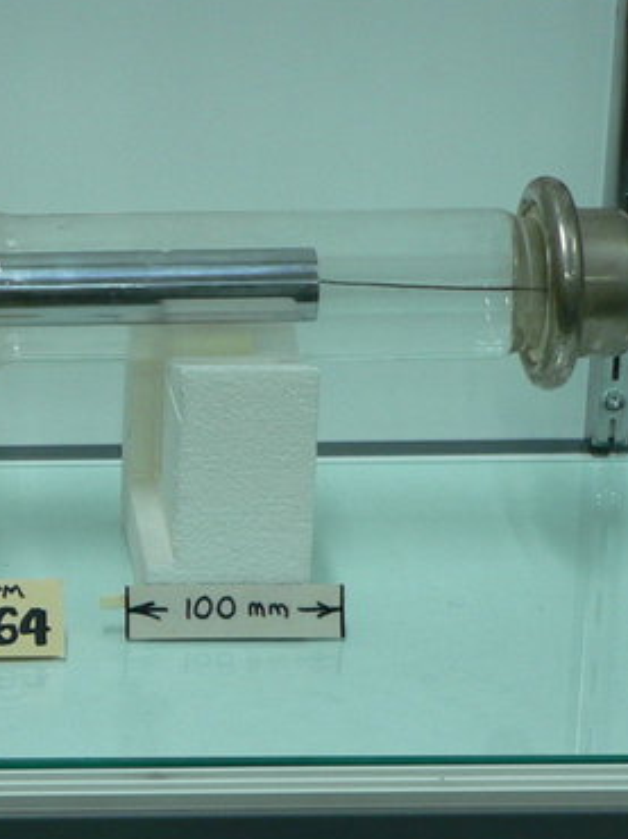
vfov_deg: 14.3
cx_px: -236
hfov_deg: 10.5
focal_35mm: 138
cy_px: 363
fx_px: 3342
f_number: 2.8
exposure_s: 1/20
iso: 100
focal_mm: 8.5
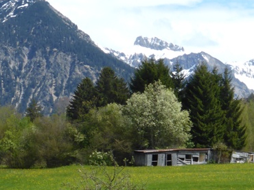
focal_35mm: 169
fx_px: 1239
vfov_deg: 8.8
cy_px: 123
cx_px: 257
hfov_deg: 11.6
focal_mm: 10.3
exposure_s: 1/800
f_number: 4.7
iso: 100
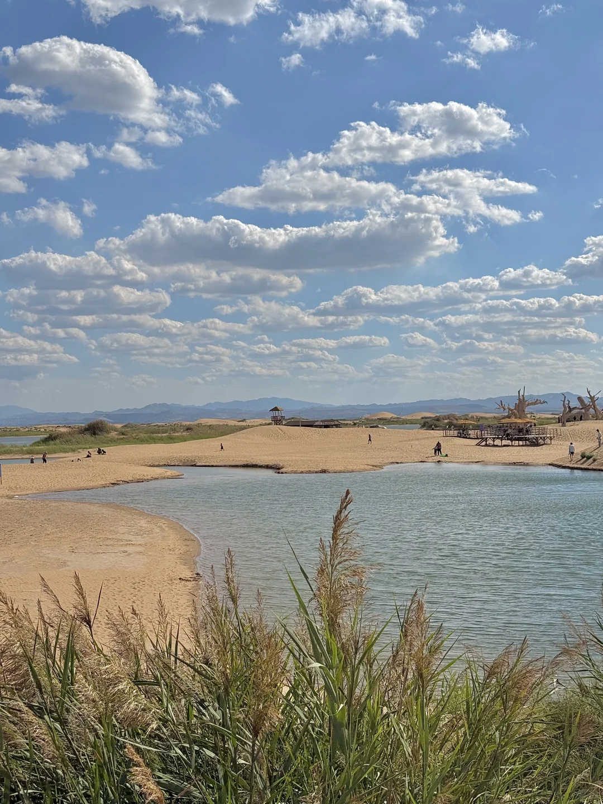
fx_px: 1115
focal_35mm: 48
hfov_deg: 30.3
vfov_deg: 39.7
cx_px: 302
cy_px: 402
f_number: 1.78
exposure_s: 1/11364
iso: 50
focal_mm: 6.76
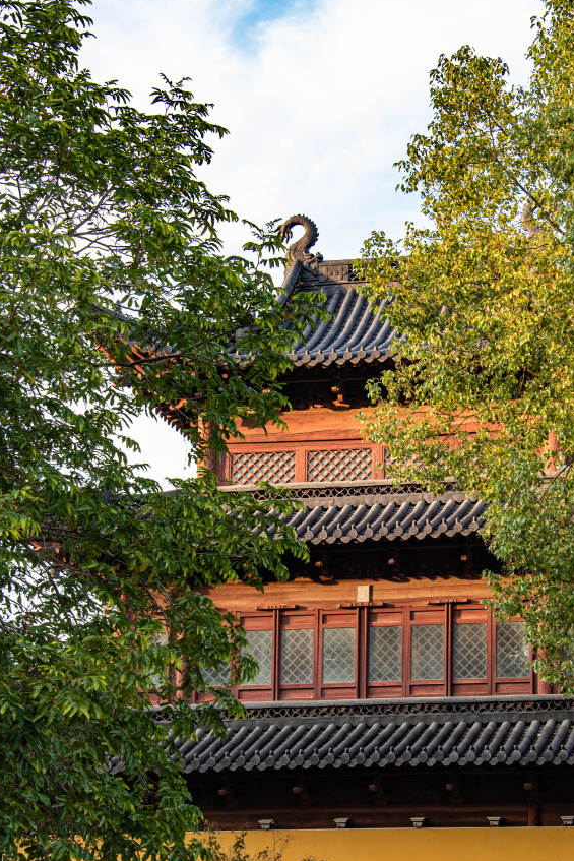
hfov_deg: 13.4
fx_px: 2438
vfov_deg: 20.0
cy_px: 538
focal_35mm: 102
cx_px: 393
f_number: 8
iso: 250
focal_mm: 72
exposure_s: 1/80
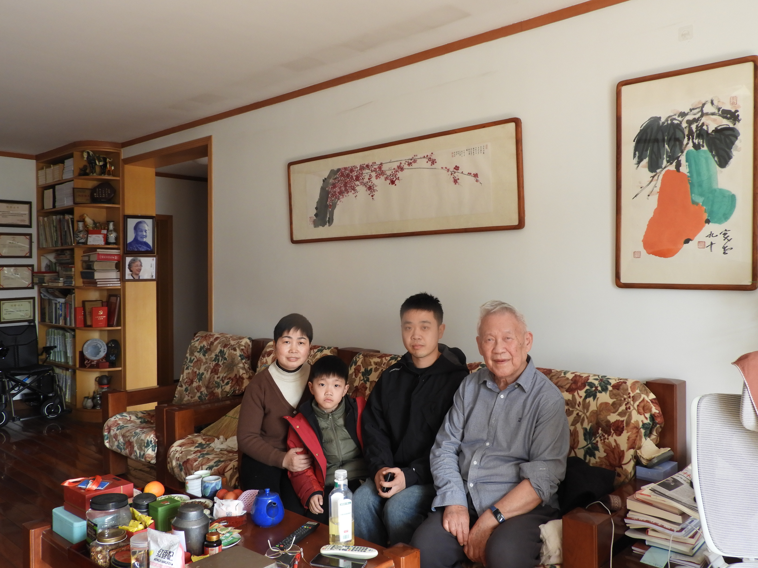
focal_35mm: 30
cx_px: 379
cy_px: 284
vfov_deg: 46.8
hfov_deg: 60.0
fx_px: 657
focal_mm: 5.4
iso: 160
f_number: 3.5
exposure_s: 1/30
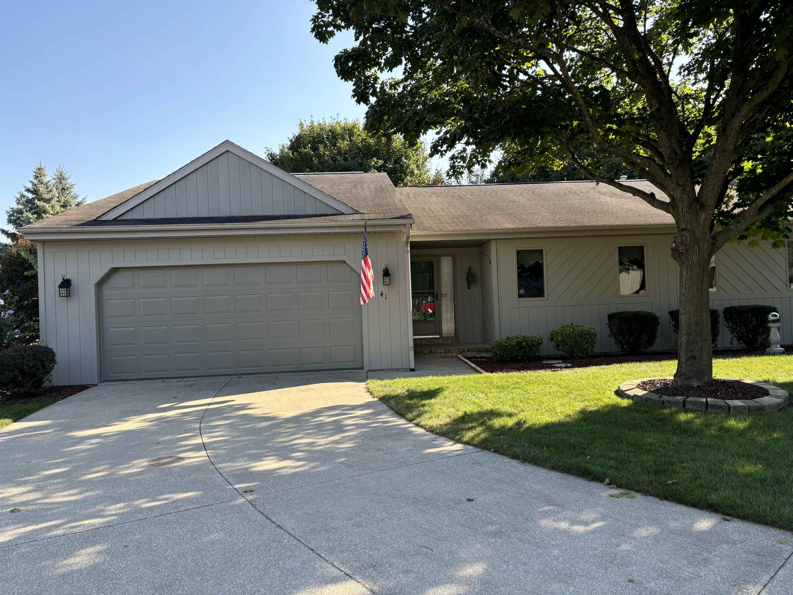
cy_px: 298
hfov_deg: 67.3
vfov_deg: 53.1
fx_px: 596
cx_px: 396
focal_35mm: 26
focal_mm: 5.96
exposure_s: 1/615
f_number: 1.6
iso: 50
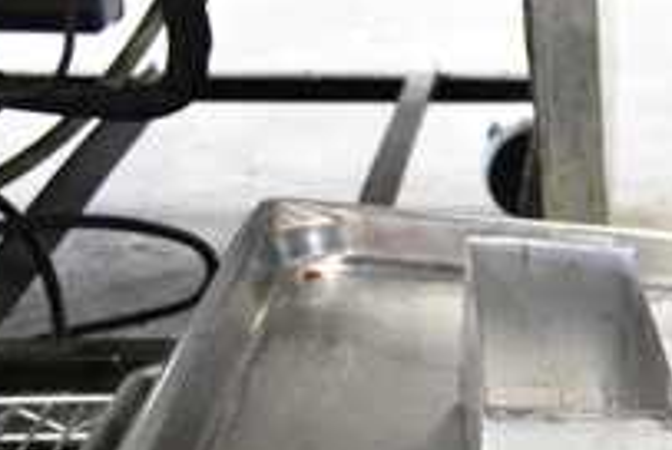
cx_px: 907
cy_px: 533
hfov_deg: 20.4
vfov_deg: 14.8
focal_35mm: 90
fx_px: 1682
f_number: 4.5
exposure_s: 1/80
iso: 6400
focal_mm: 20
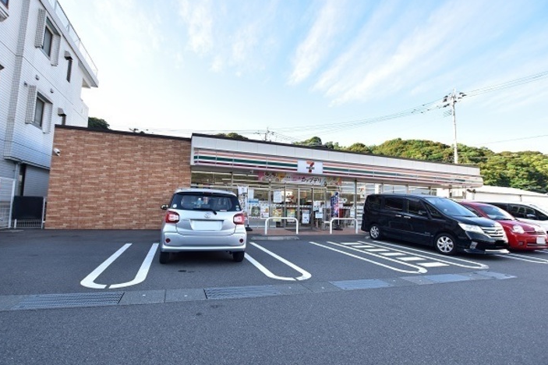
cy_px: 185
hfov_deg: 96.7
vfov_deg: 73.7
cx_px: 259
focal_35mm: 16
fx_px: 243
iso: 160
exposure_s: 1/320
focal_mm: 10
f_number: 4.5
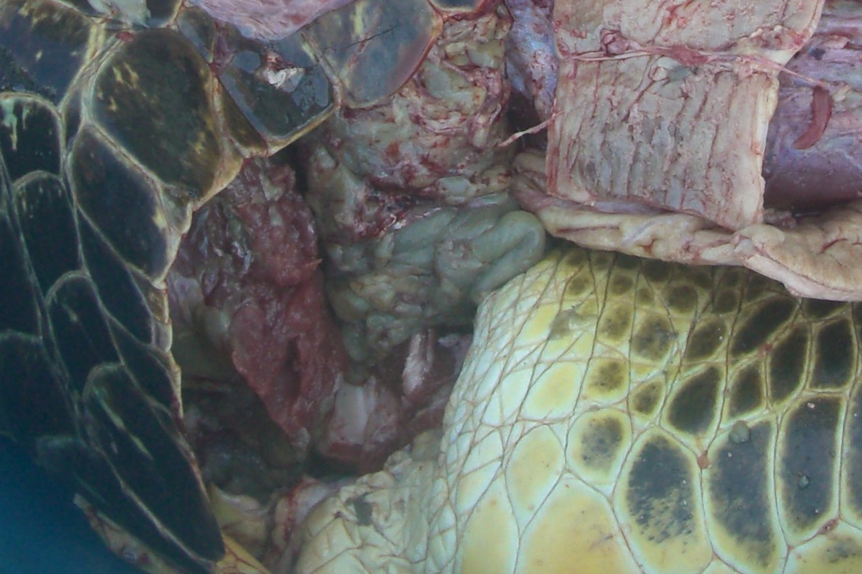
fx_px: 2658
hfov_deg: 18.4
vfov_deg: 12.0
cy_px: -156
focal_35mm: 111
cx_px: 475
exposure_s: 1/200
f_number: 2.8
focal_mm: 7.9
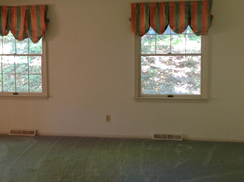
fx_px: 345
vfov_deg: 29.6
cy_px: 79
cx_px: 127
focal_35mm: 49
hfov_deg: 39.0
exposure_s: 1/15
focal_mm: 4.28
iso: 125
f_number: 2.4
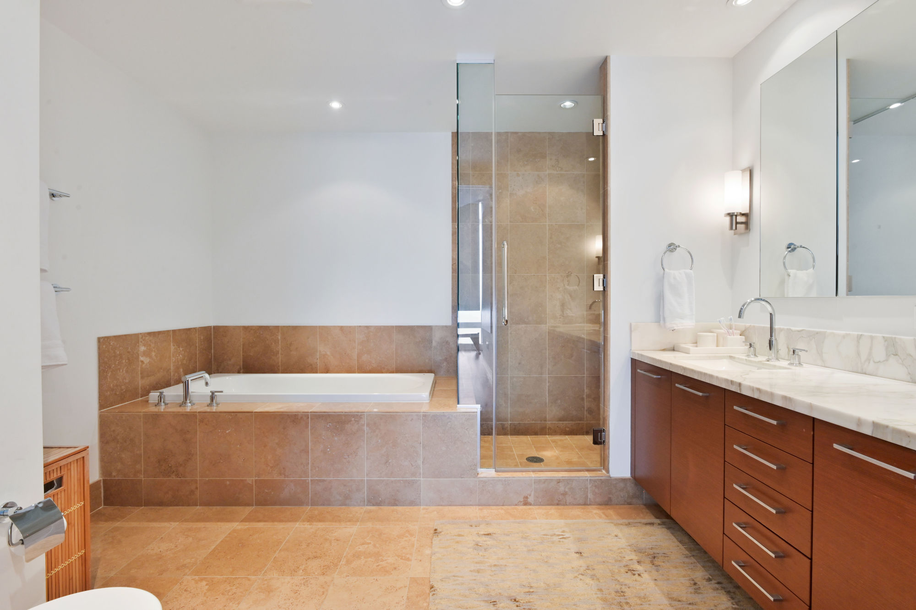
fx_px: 432
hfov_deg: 93.3
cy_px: 305
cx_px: 458
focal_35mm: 17
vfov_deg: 70.4
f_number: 11
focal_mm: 17
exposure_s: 1/10
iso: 400
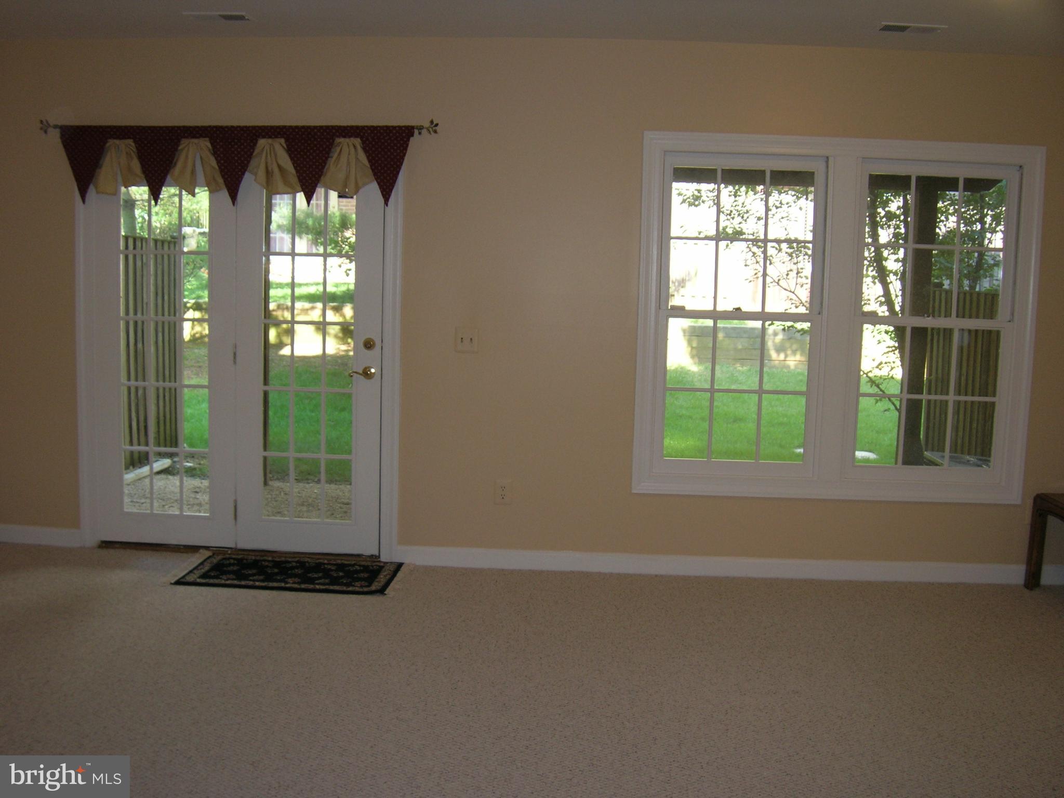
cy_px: 399
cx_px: 532
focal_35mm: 35
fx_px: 1076
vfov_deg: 40.7
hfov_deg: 52.6
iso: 75
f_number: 2.9
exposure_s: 1/30.1
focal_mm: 5.8
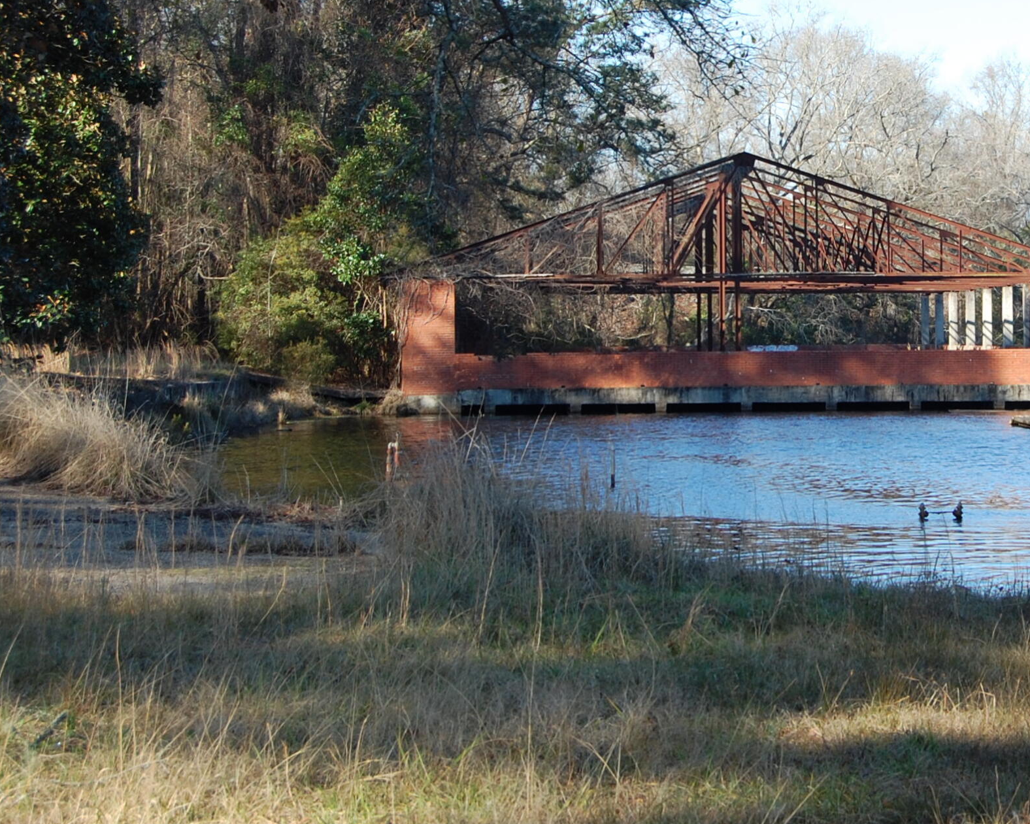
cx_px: 842
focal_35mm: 91
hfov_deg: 20.8
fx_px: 2774
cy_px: 304
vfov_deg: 16.9
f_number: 7.1
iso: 200
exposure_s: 1/200
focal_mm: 34
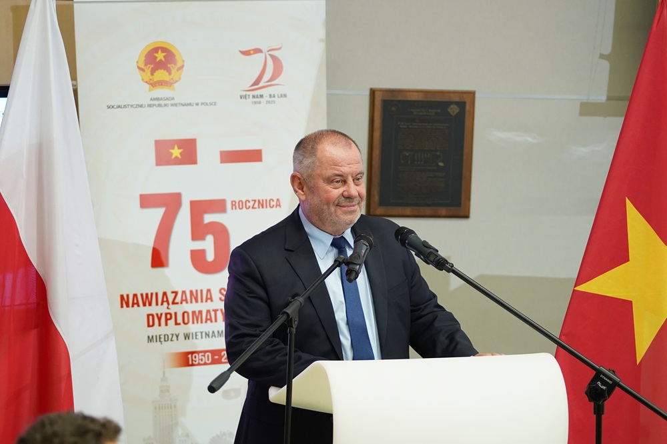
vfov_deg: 12.9
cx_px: 334
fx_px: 1963
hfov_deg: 19.3
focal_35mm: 106
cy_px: 222
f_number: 2.8
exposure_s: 1/160
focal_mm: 70.9
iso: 2500
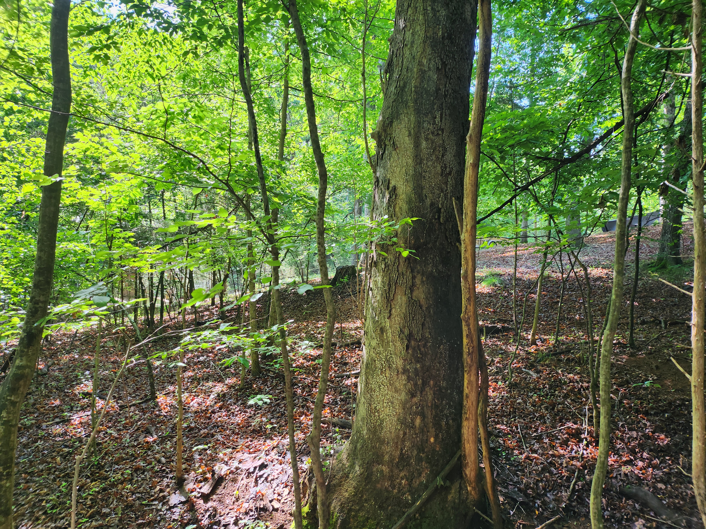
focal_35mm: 24
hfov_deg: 71.6
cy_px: 264
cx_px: 353
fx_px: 489
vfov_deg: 56.8
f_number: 1.8
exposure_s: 1/180
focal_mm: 5
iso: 100
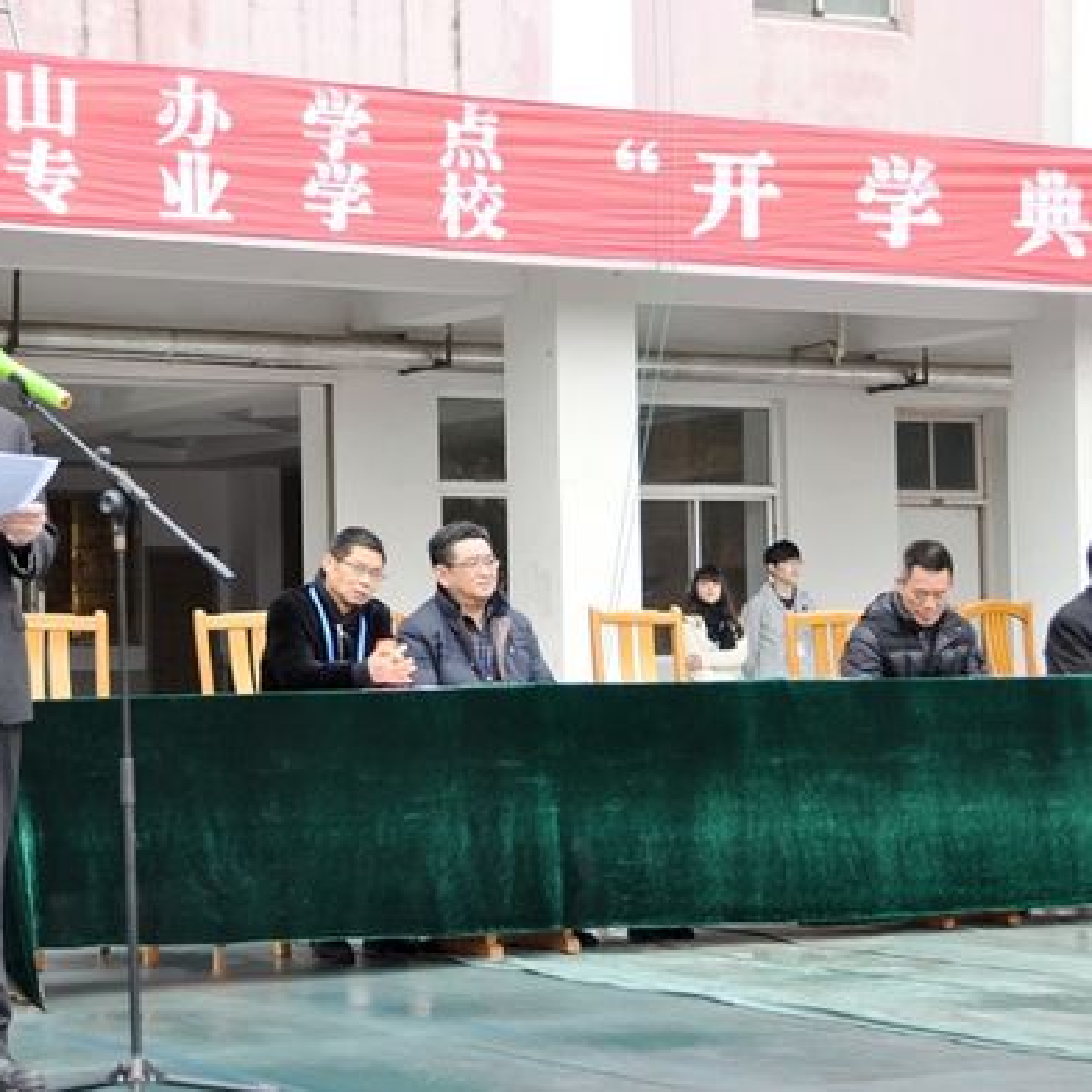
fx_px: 2784
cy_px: 543
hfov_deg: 22.1
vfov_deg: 22.2
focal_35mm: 78
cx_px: 370
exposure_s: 1/100
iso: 400
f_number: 5
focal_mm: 40
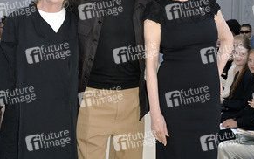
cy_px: 31
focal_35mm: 79
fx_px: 547
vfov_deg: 16.4
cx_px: 112
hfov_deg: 26.1
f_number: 5.6
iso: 500
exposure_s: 1/250
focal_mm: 50
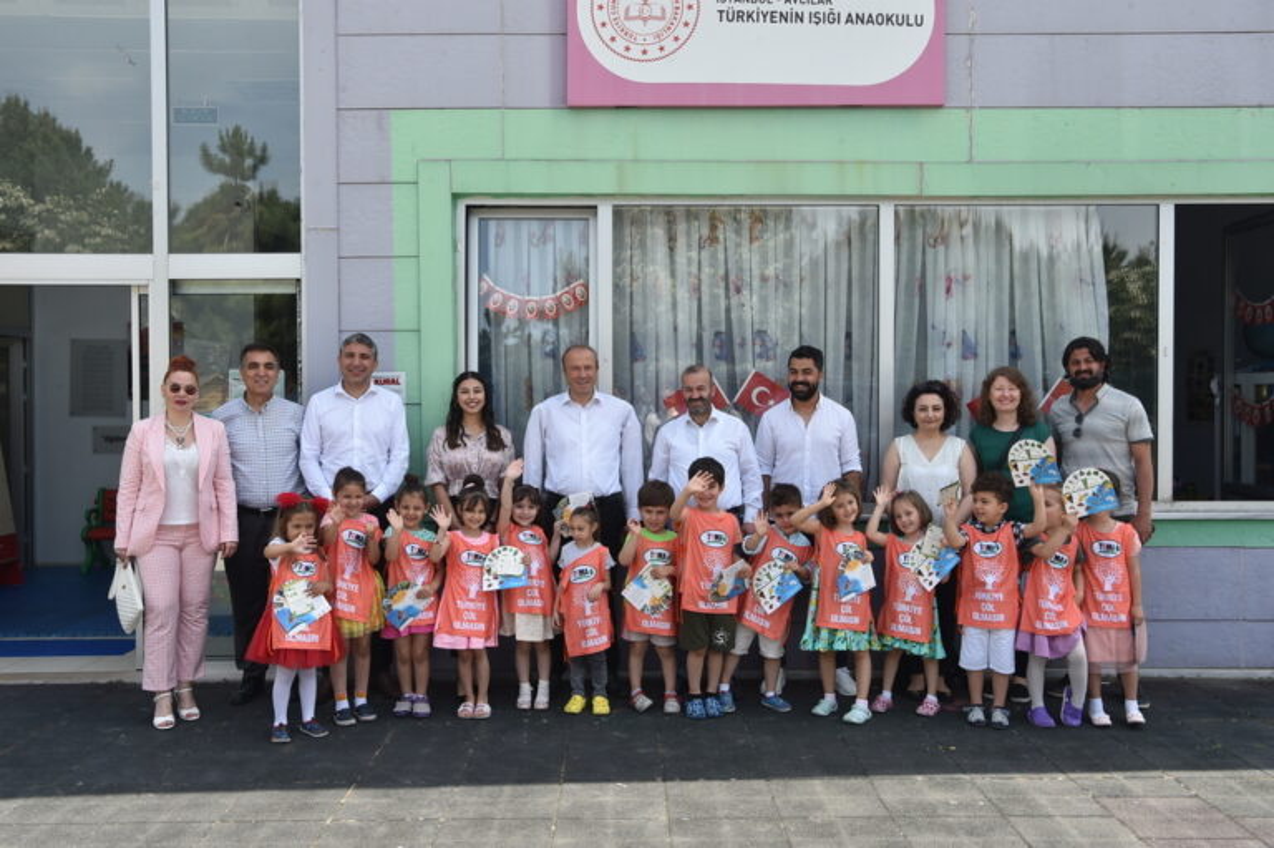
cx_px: 637
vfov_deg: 38.8
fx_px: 1202
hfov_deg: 55.8
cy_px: 424
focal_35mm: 34
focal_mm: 34
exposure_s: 1/640
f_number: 13
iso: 1250
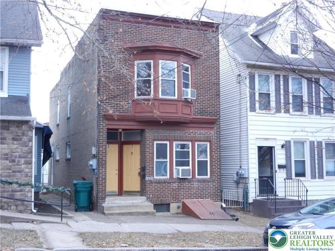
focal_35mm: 45
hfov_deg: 42.1
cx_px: 168
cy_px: 126
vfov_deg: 32.2
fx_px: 435
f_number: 4.2
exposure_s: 1/50
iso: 160
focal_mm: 8.2
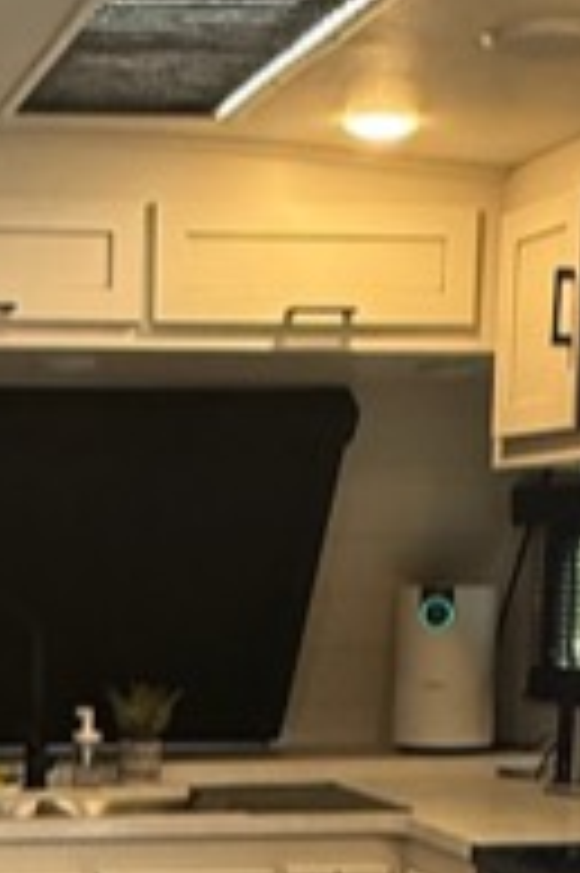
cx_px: -49
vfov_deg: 24.1
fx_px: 1937
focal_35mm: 80
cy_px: 909
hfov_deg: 16.5
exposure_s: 1/88
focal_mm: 2.22
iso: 320
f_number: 2.2
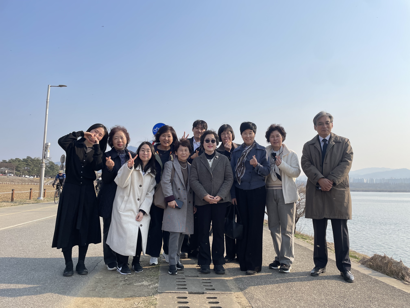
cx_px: 205
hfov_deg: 67.3
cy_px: 154
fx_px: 308
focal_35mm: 26
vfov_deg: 53.1
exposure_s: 1/3610
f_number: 1.6
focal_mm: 4.2
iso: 32
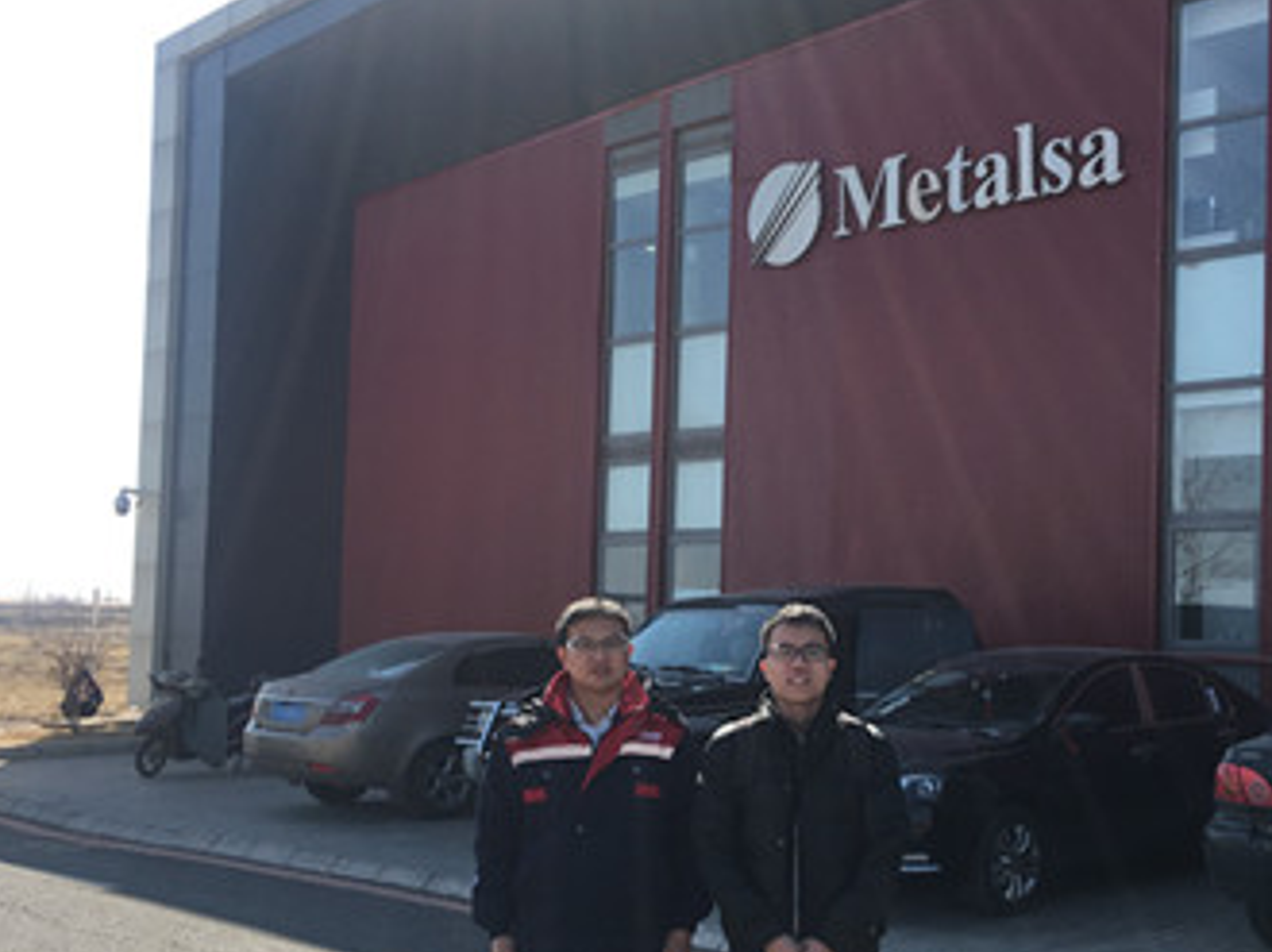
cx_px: 790
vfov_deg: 32.8
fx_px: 1616
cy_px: 561
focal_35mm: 44
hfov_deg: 42.7
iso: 25
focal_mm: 4.15
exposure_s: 1/938
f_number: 2.2
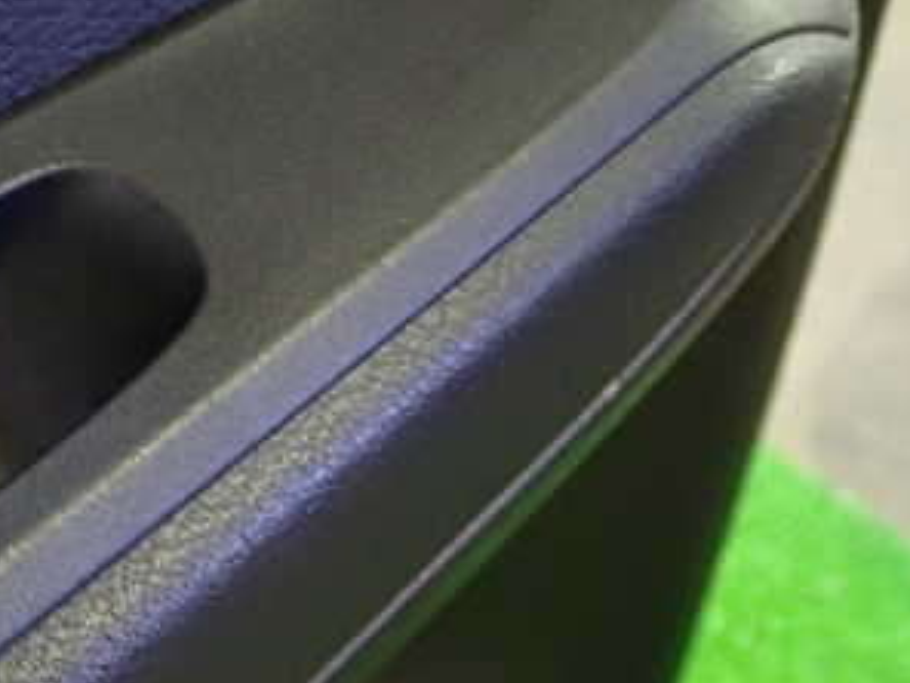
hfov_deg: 25.6
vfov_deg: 20.2
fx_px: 1919
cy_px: 320
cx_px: 49
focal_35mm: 73
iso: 800
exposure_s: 1/10
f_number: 2.5
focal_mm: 6.37
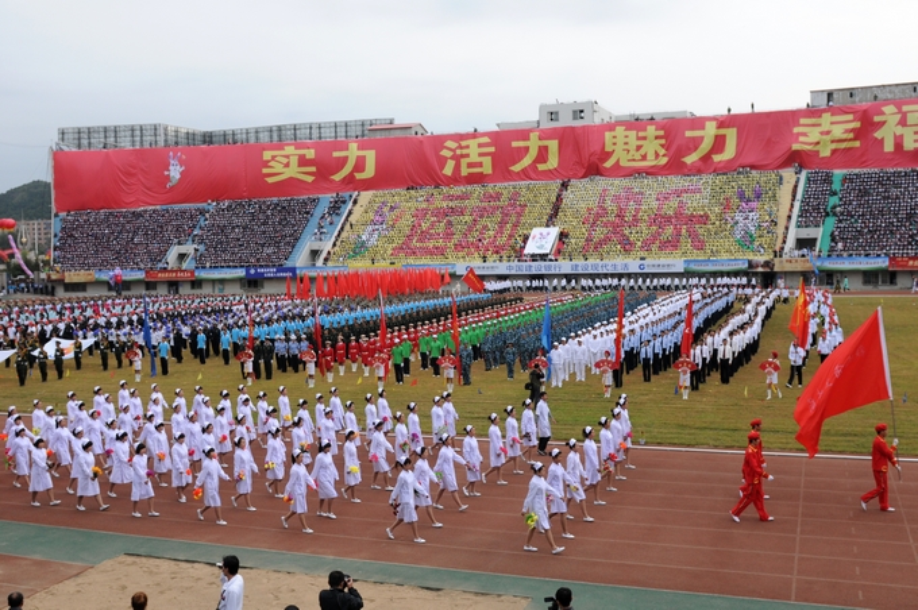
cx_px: 459
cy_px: 305
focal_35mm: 36
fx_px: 917
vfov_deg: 36.8
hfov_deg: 53.2
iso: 400
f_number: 4.5
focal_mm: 24
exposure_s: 1/1600
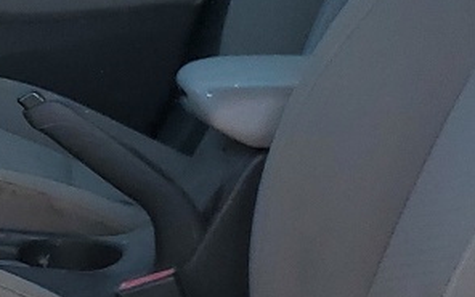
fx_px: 1929
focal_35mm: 149
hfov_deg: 13.5
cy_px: 119
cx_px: -152
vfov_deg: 8.8
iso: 50
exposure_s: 1/476
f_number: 1.5
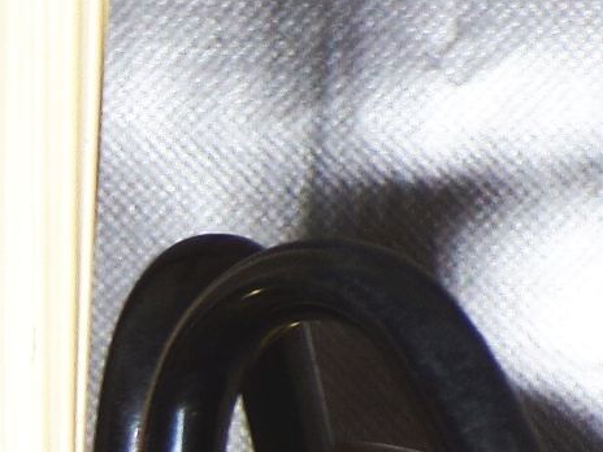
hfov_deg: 7.0
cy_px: 952
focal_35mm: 278
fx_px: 4843
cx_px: -218
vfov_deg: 5.2
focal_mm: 10.1
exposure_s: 1/38
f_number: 3.7
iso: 80
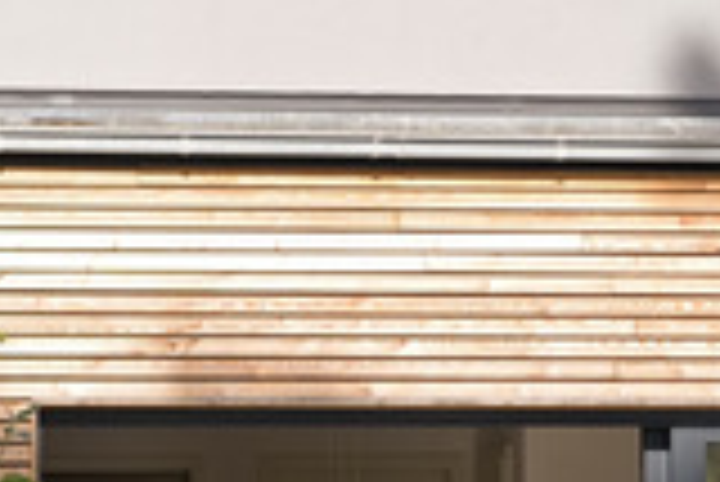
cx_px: 1022
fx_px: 4884
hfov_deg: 8.3
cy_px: 378
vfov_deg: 5.6
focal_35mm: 244
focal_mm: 50
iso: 100
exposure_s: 1/250
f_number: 5.6
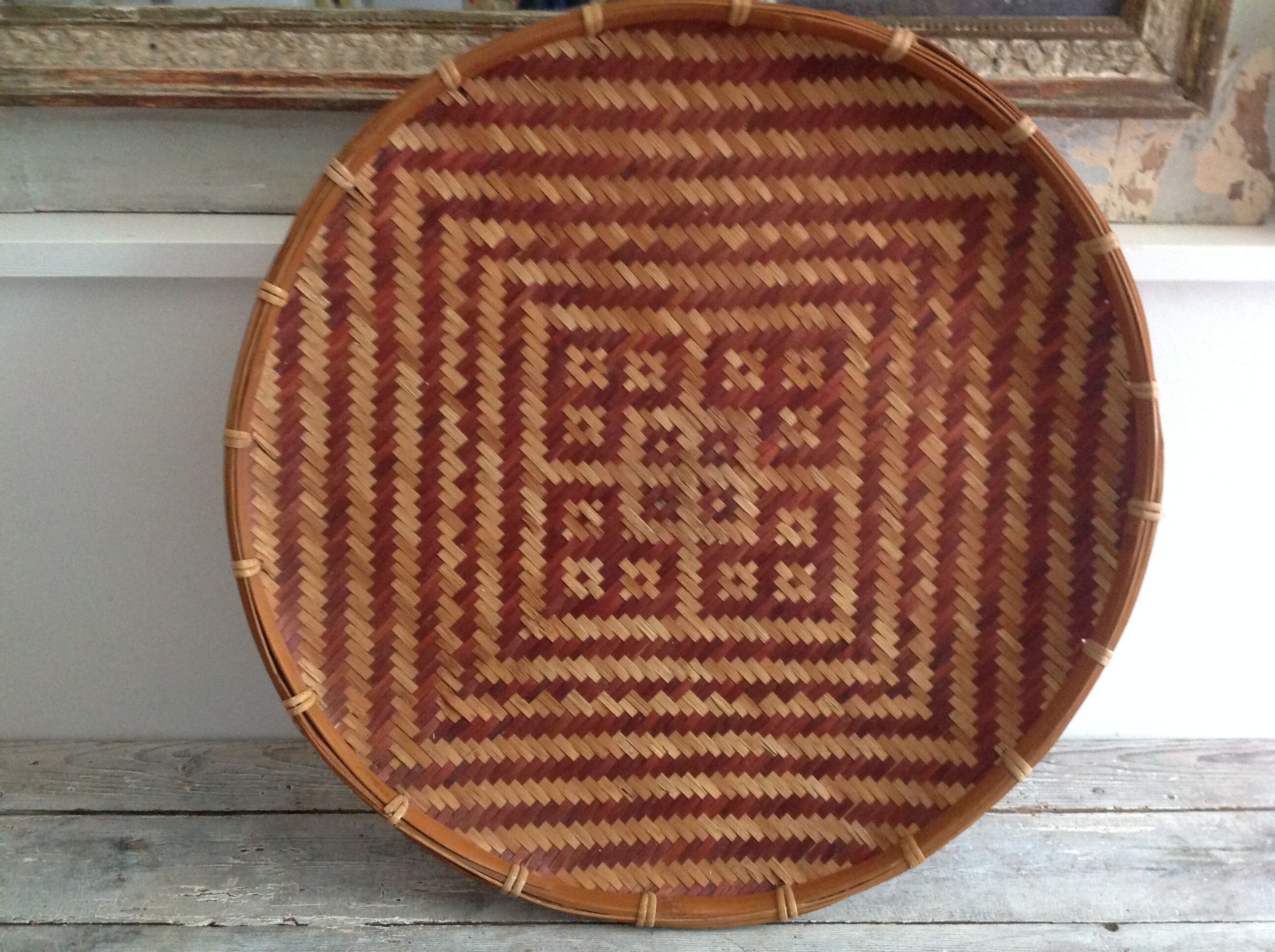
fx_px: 1287
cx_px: 638
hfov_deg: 52.7
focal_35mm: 35
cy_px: 476
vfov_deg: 40.6
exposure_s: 1/15
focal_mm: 4.28
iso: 400
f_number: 2.4
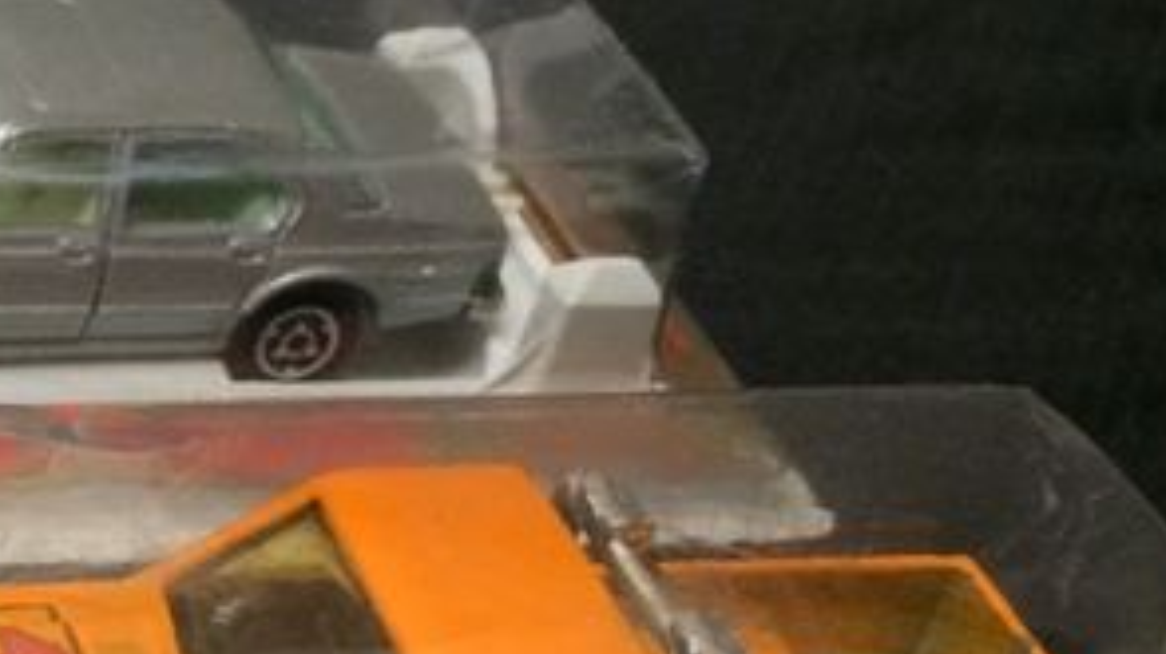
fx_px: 3090
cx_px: -547
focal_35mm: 100
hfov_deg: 19.0
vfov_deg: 11.9
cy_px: 696
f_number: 2.2
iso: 200
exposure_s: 1/30
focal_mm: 4.12
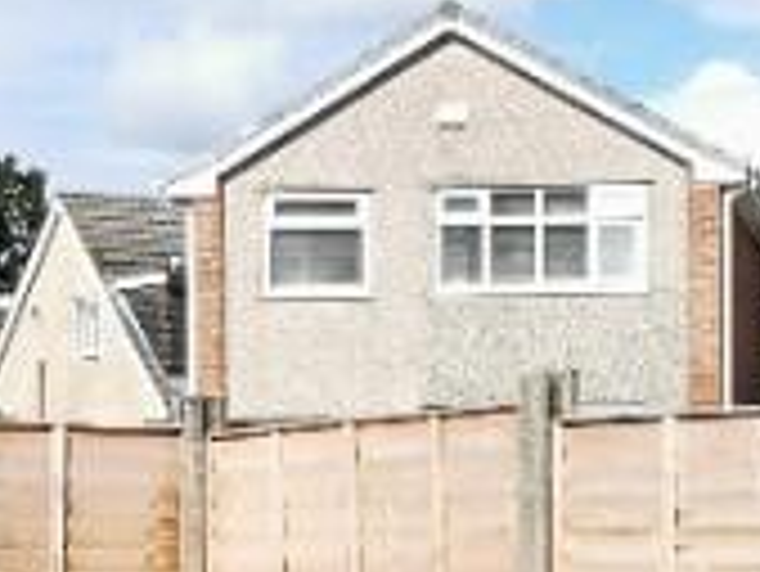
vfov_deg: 12.7
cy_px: 617
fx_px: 2527
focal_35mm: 115
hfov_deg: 17.1
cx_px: 427
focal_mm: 2.26
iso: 50
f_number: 2.2
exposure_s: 1/807
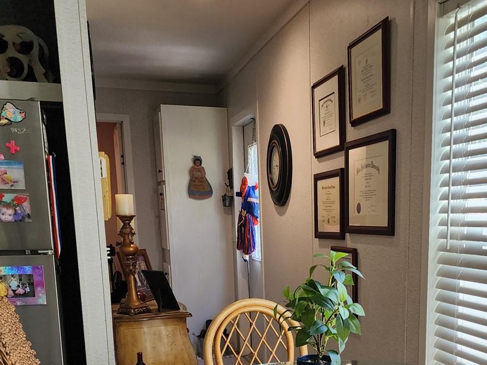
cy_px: 335
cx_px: 338
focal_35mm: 45
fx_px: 633
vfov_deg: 30.6
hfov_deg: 41.4
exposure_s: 1/180
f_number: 1.8
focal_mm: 6.4
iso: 100
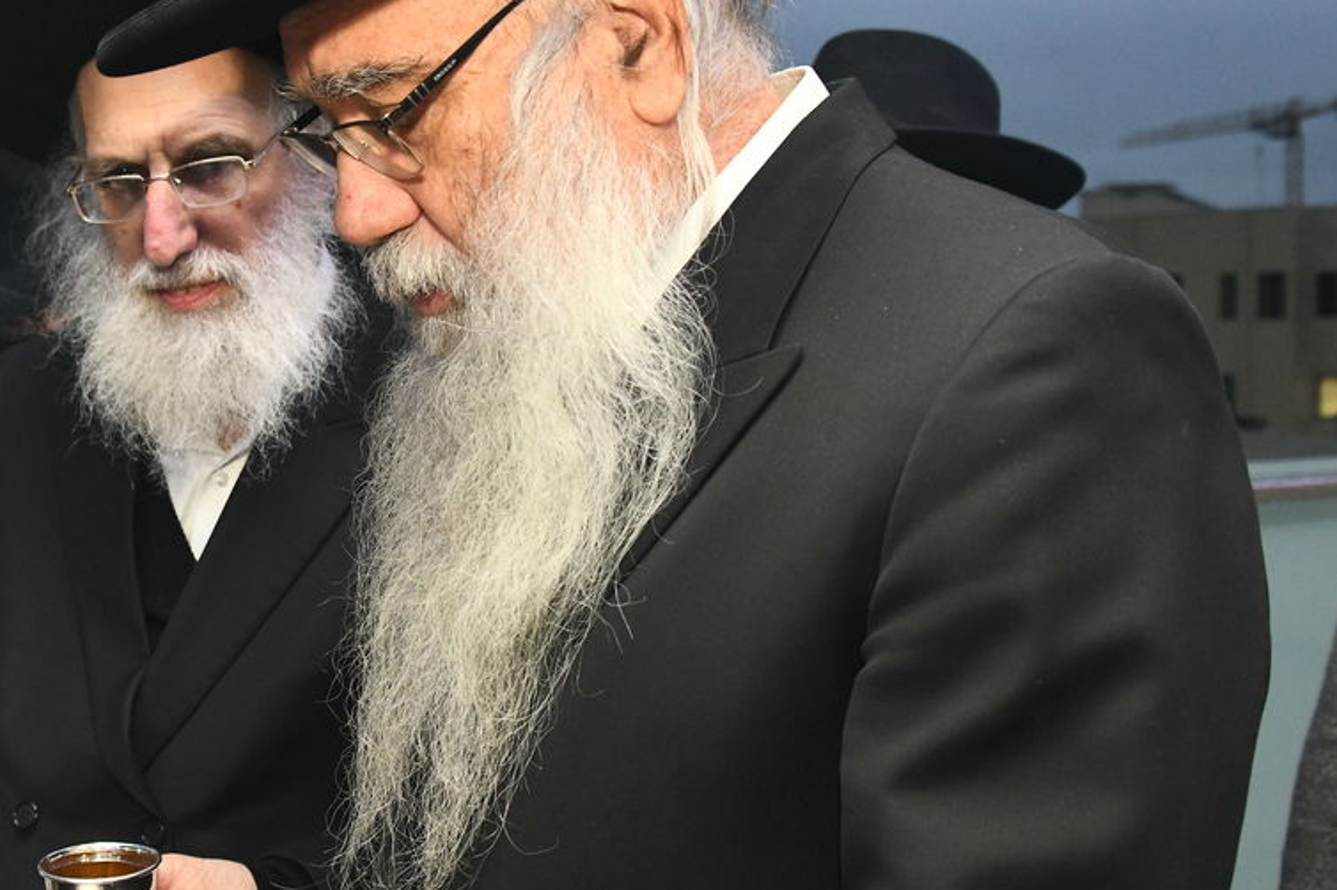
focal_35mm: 52
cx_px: 305
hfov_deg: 37.1
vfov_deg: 26.0
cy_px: 394
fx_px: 1930
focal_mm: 28
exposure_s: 1/125
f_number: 5.6
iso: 2500
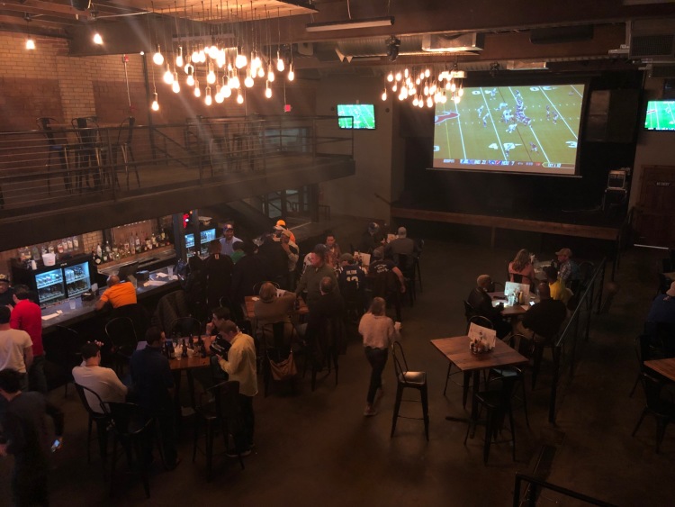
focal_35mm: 28
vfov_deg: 49.8
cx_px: 338
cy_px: 254
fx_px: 546
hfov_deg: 63.4
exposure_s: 1/11
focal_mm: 4
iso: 100
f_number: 1.8
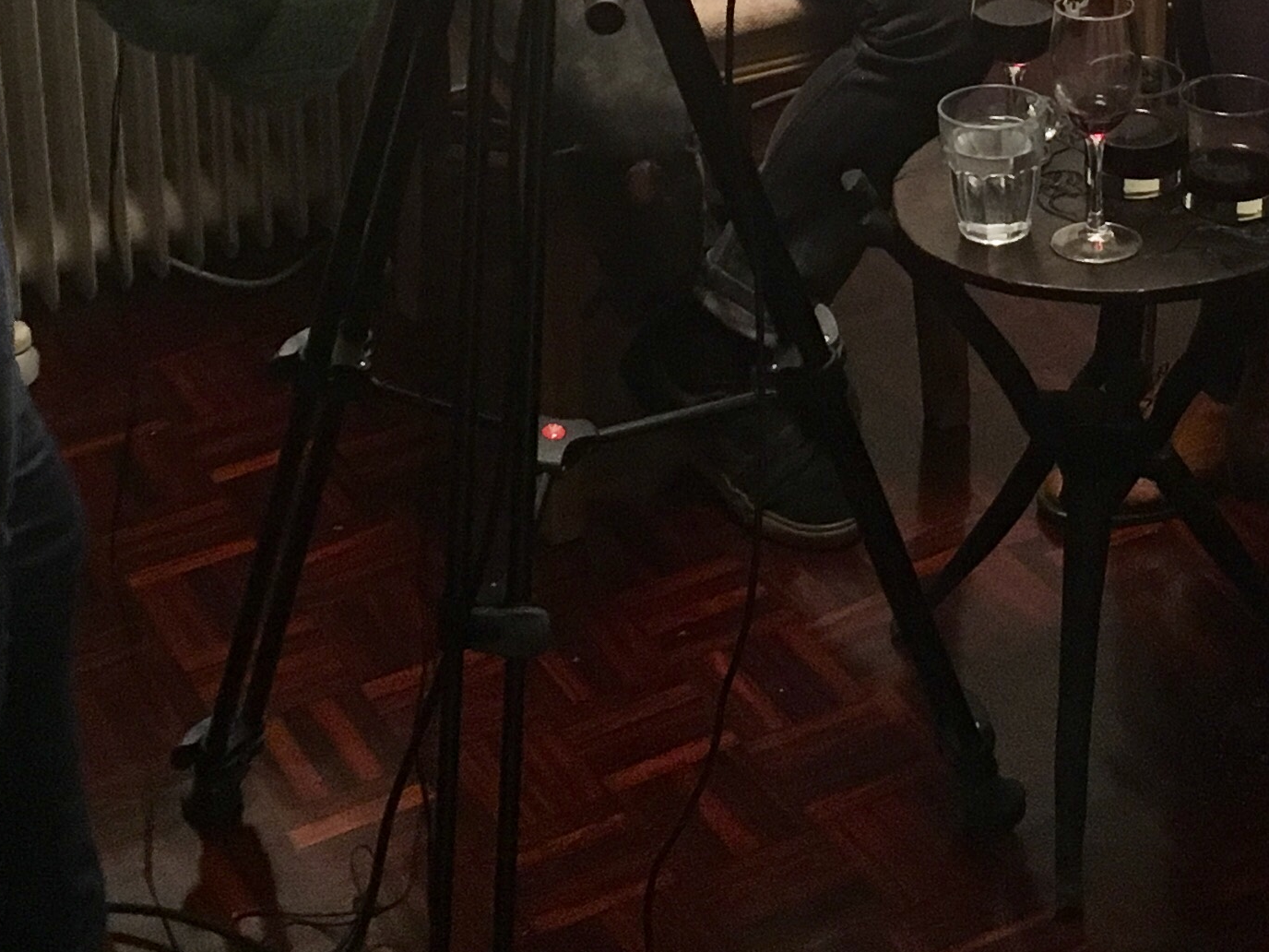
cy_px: -436
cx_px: 857
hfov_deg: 22.9
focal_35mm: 85
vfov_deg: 16.0
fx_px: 3116
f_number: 2.2
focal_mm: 4.15
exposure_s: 1/33
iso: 160
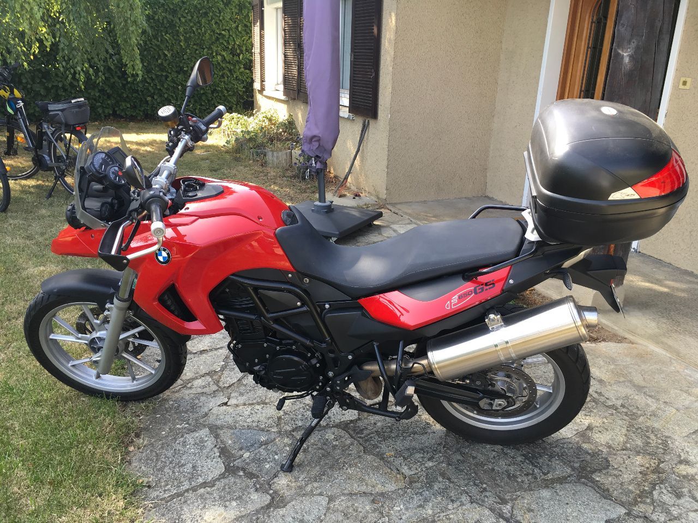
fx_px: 585
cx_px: 349
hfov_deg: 61.7
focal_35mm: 29
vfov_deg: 48.2
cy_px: 262
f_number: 2.2
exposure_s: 1/115
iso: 25
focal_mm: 4.15
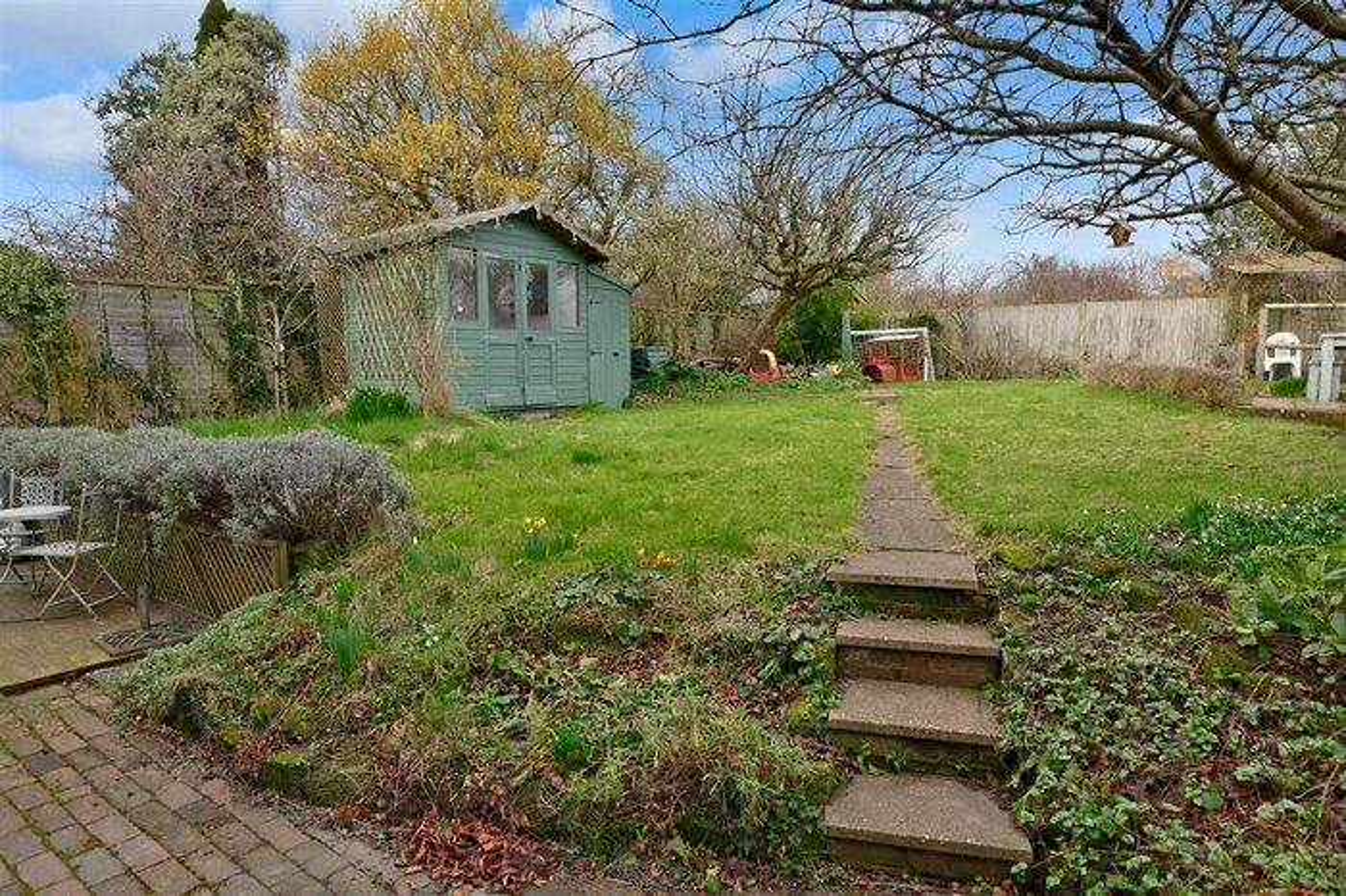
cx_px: 673
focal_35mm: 21
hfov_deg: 81.2
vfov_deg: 59.4
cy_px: 448
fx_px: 785
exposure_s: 1/100
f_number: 8
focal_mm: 14
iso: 160
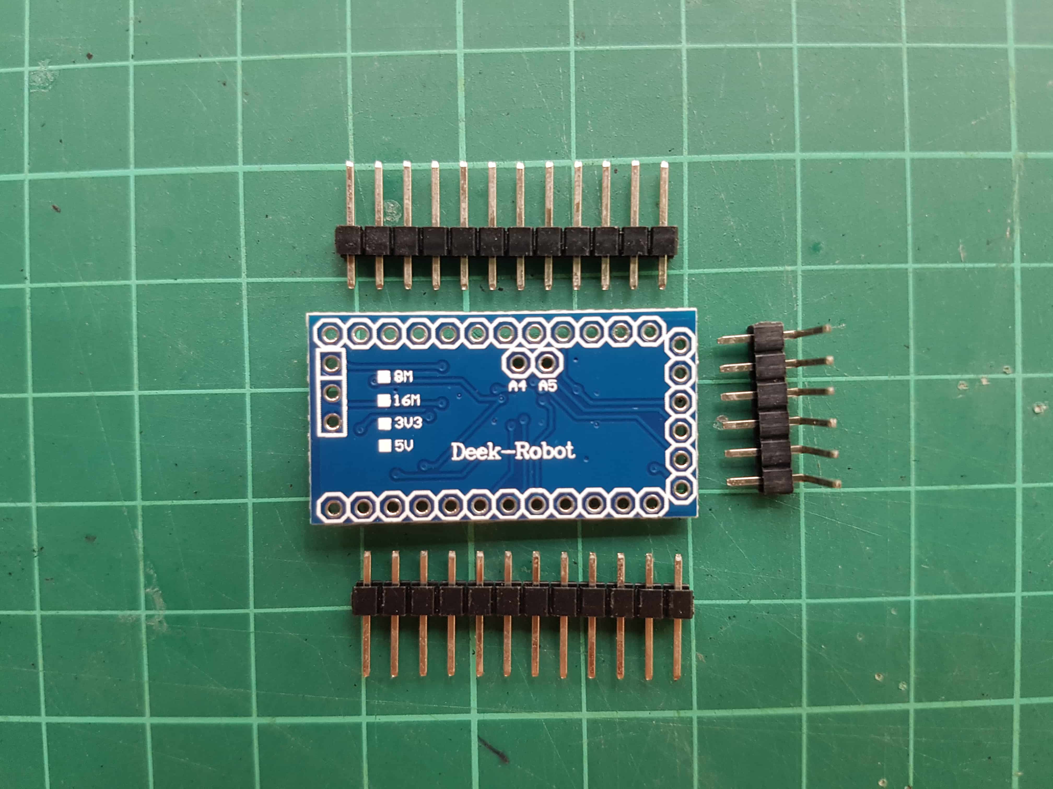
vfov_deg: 53.1
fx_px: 791
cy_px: 394
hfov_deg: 67.3
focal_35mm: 26
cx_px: 526
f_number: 1.7
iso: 160
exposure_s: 1/60
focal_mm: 4.2
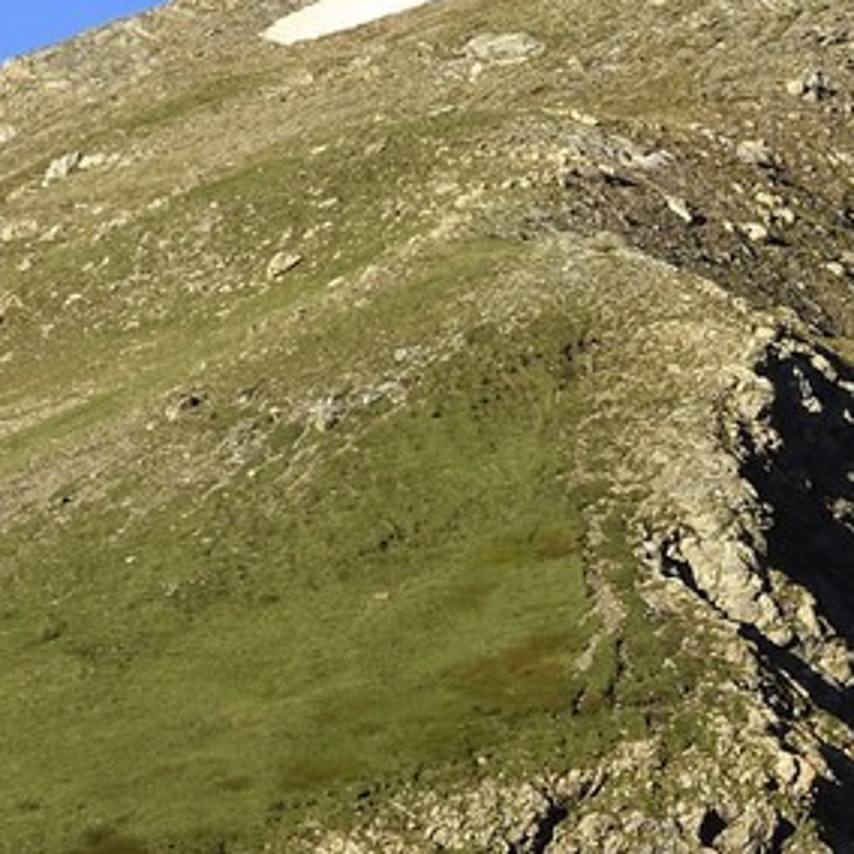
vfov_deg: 2.9
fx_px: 16691
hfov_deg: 2.9
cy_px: 923
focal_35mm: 598
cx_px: 2355
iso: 200
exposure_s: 1/320
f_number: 9
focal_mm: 125
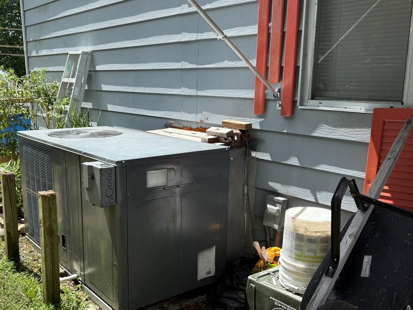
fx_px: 429
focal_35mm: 36
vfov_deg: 39.4
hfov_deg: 50.8
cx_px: 153
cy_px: 190
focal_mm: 6.76
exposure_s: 1/2445
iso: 80
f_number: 1.78
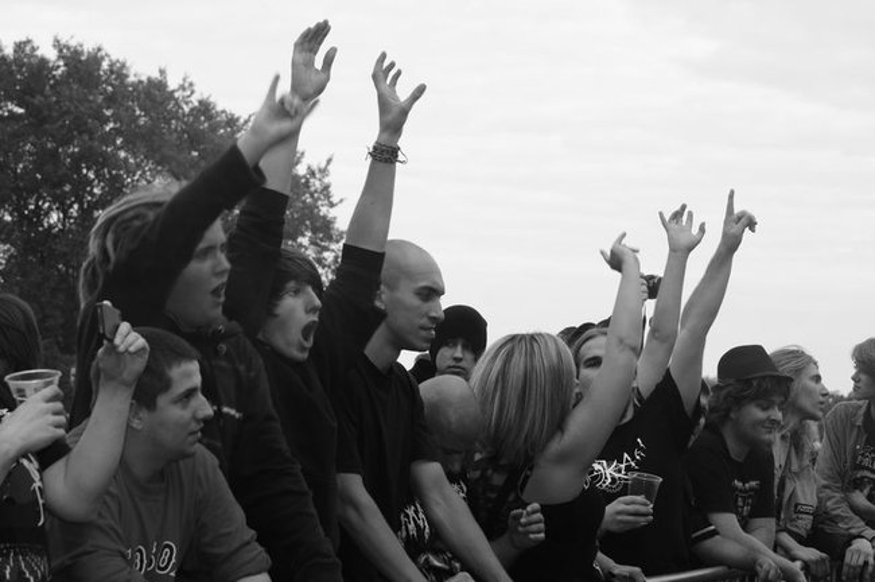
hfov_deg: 18.2
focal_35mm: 112
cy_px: 291
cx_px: 438
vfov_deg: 12.2
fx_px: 2732
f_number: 8
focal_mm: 75
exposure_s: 1/160
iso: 100
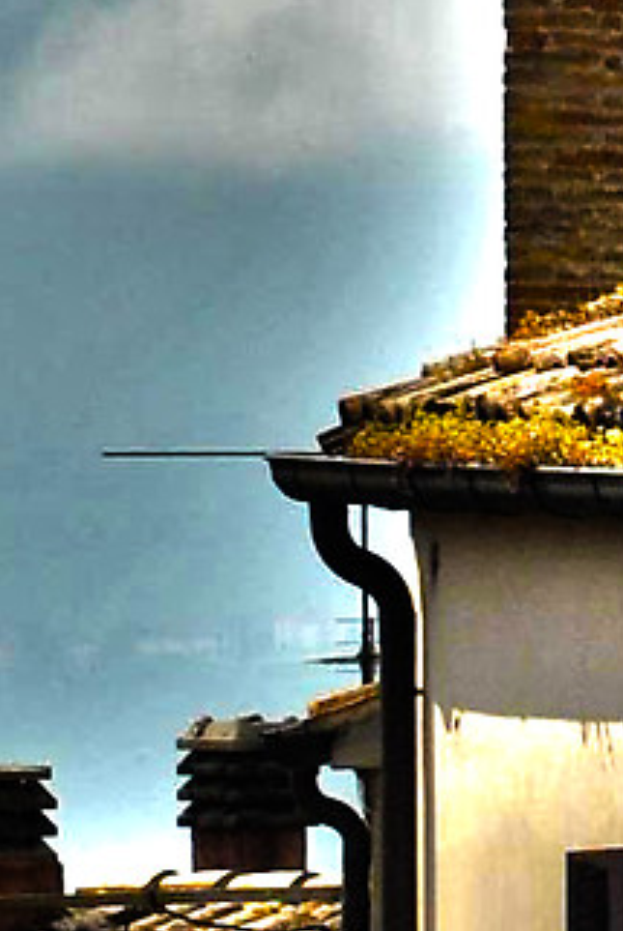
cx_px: 1020
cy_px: -133
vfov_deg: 2.6
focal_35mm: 786
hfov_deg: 1.8
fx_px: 20336
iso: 160
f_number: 4
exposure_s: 1/1000
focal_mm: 70
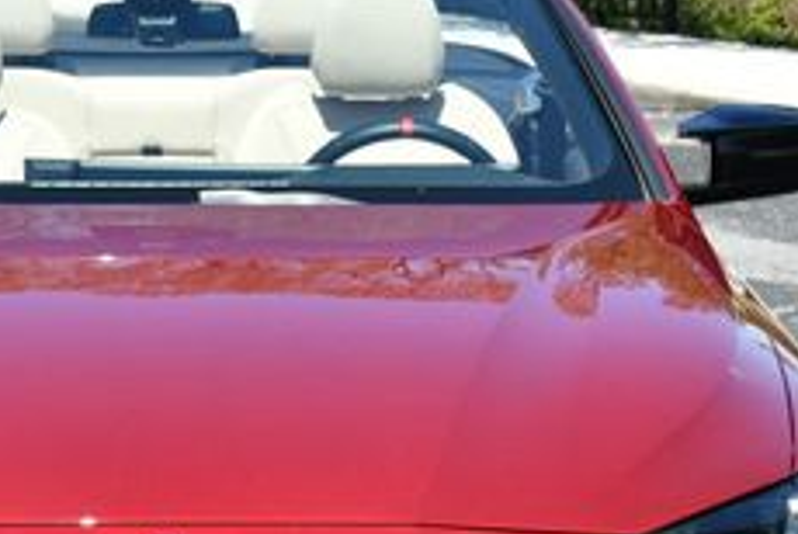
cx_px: 246
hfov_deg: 10.3
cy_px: 513
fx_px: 4439
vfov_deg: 6.9
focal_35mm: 200
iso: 160
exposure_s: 1/250
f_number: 8
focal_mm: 36
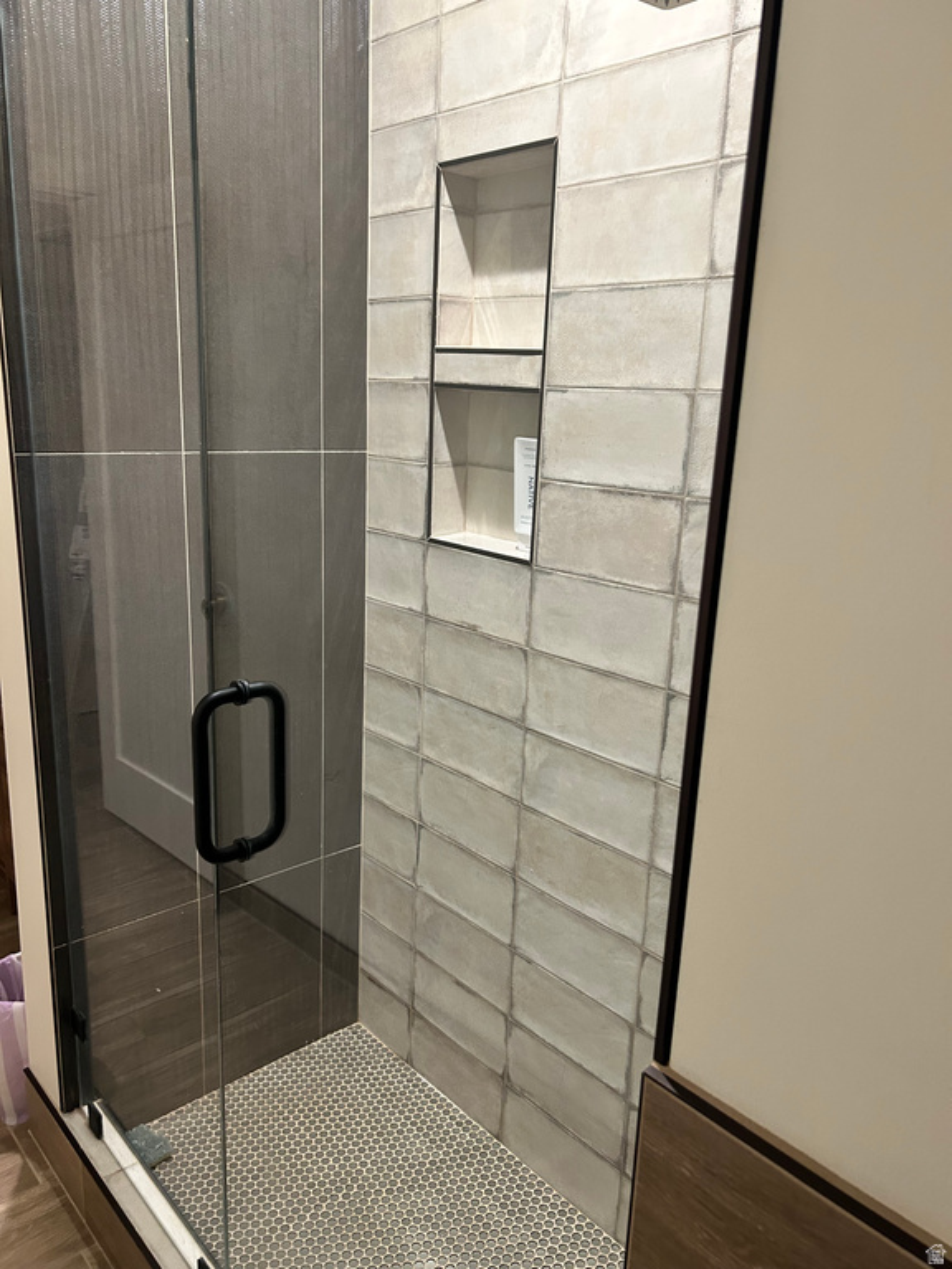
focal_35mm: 26
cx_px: 476
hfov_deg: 53.1
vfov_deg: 67.3
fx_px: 953
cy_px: 634
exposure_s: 1/60
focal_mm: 5.7
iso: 250
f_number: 1.5
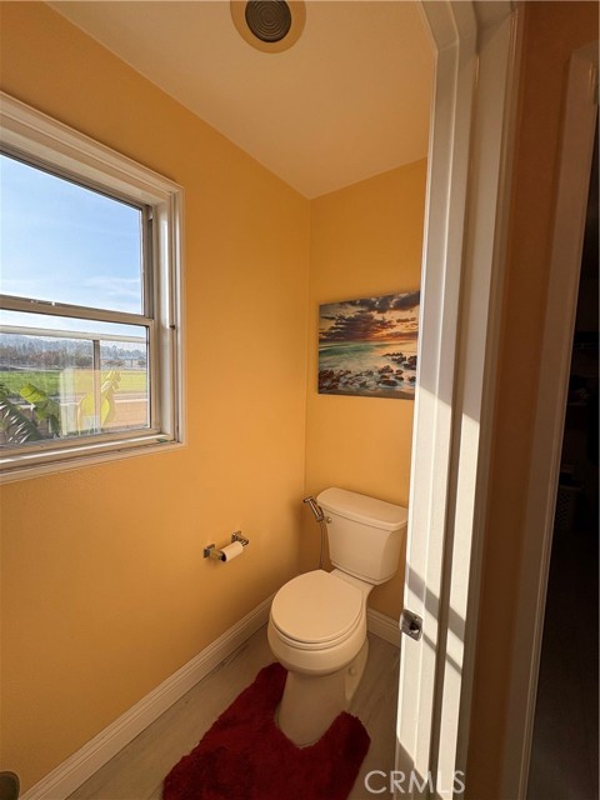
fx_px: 324
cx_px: 300
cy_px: 400
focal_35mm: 14
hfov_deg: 85.7
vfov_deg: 102.1
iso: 64
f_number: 2.2
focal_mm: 2.22
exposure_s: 1/556
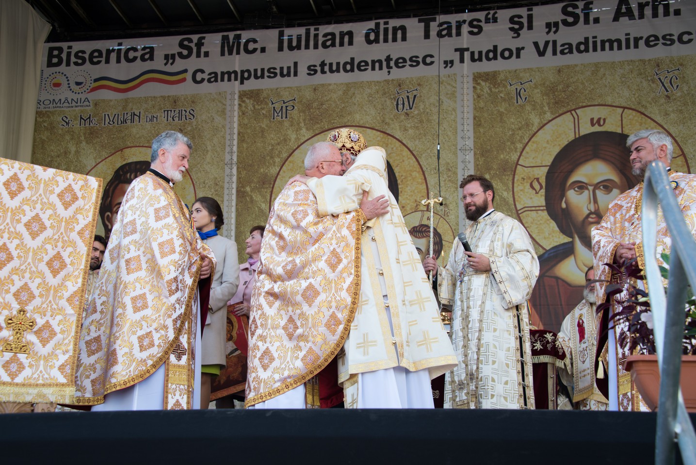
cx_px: 348
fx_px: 967
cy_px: 232
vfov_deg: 27.0
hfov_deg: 39.6
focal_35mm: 50
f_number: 6.3
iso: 400
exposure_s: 1/160
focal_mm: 50
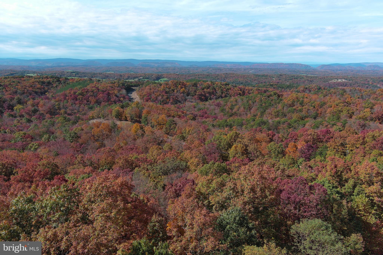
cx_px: 192
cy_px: 128
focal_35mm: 29
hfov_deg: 63.7
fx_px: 308
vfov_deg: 45.0
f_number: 2.8
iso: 100
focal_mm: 10.57
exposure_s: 1/1006
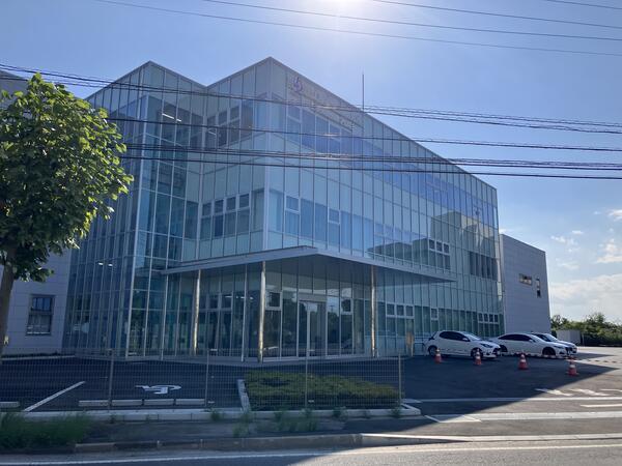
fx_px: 503
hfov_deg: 63.4
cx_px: 311
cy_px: 233
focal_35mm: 28
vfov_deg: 49.7
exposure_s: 1/3040
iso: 32
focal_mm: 3.99
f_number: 1.8
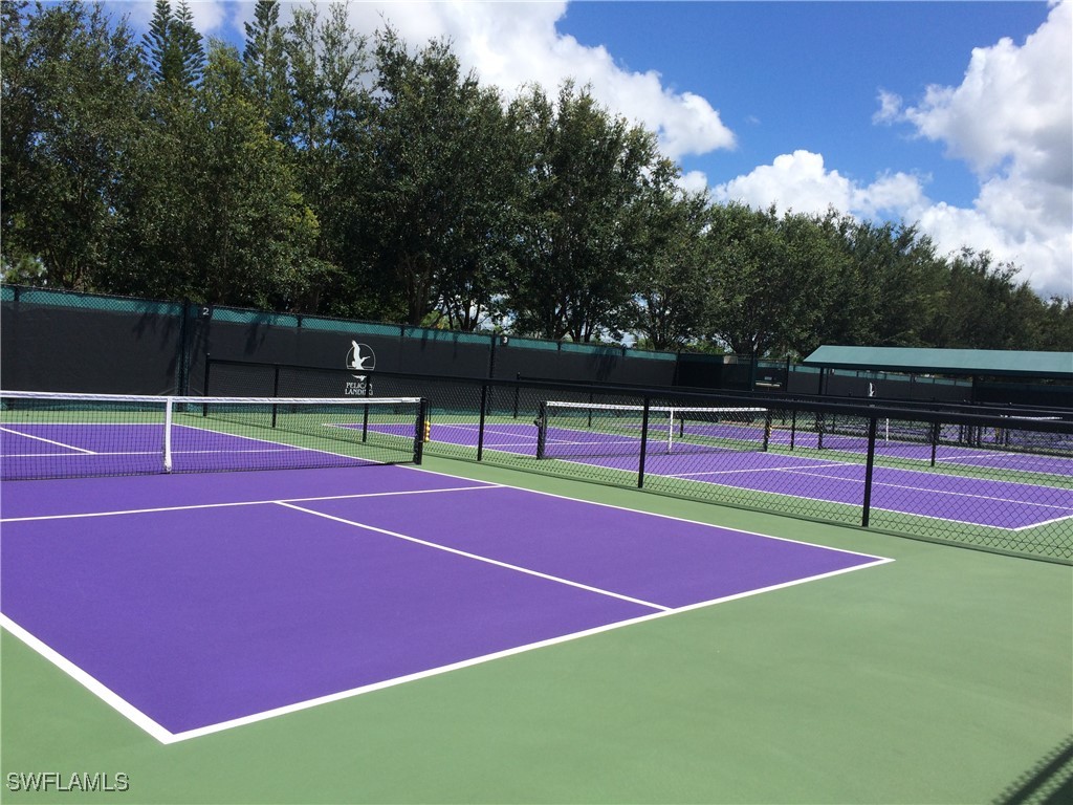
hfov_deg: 61.7
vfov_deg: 48.2
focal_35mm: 29
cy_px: 402
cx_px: 536
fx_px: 899
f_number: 2.2
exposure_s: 1/2283
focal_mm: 4.15
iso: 32
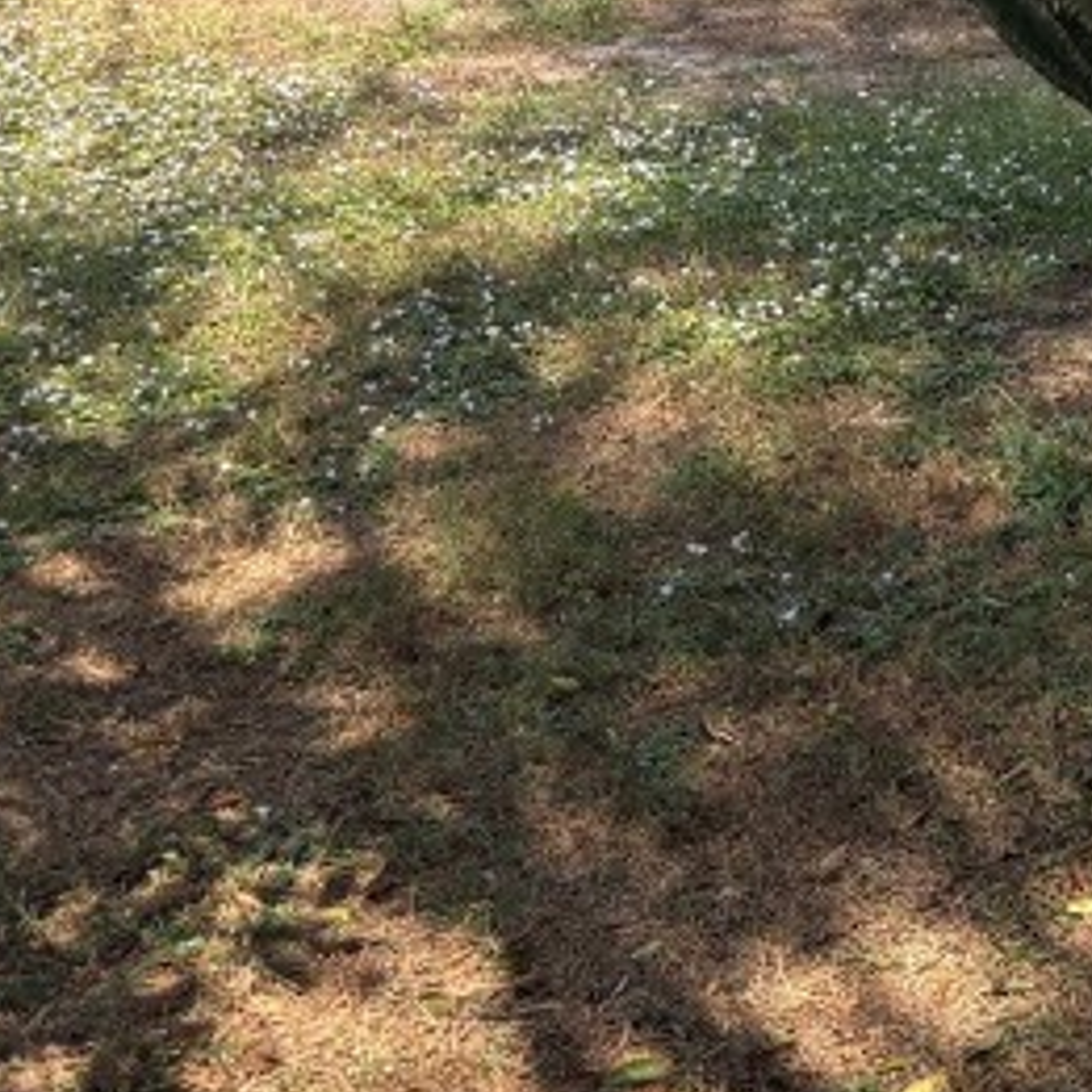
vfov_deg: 18.1
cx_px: 1749
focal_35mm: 90
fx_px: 3212
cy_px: -293
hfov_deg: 17.0
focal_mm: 5.96
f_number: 1.6
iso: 50
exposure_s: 1/2208
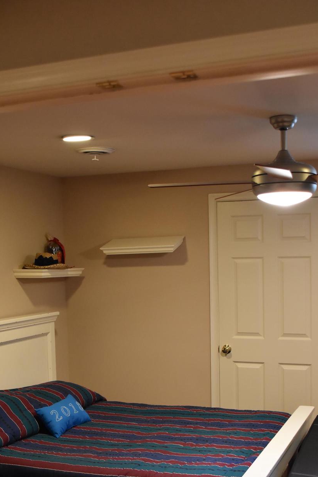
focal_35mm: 45
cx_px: 185
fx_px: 596
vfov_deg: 43.4
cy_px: 290
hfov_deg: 29.8
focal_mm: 24
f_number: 4
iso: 2500
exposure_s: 1/60
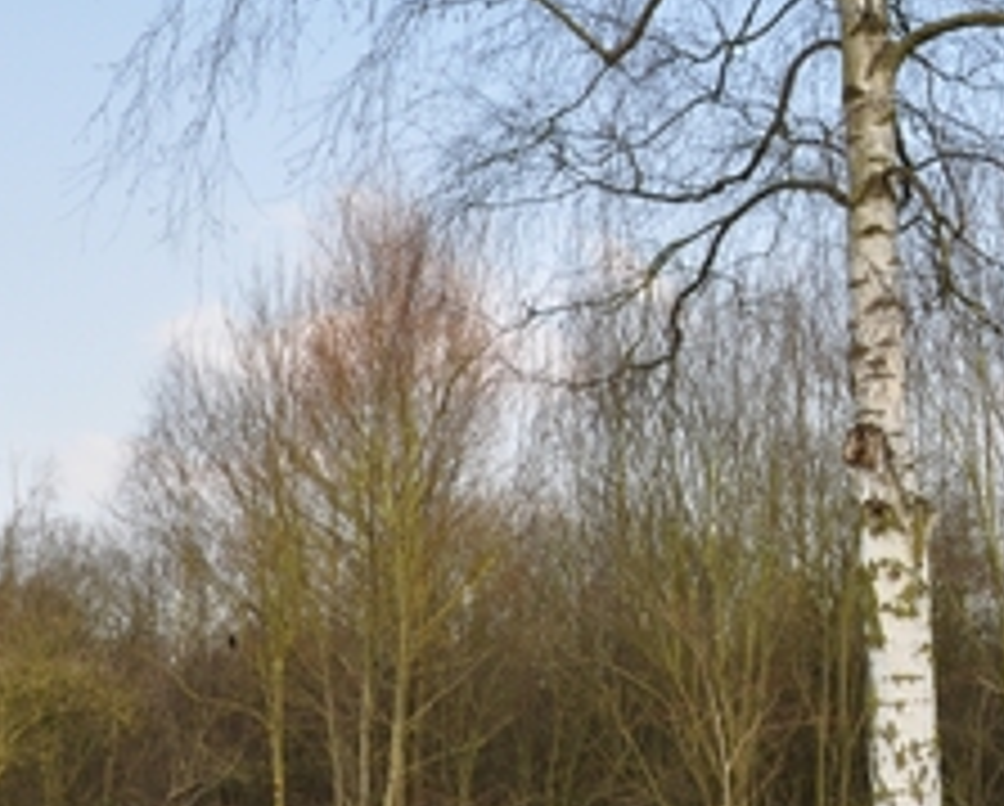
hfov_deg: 23.0
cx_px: 1031
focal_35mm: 79
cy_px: 243
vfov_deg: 19.3
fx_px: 2358
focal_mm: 21
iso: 200
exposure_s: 1/200
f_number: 10
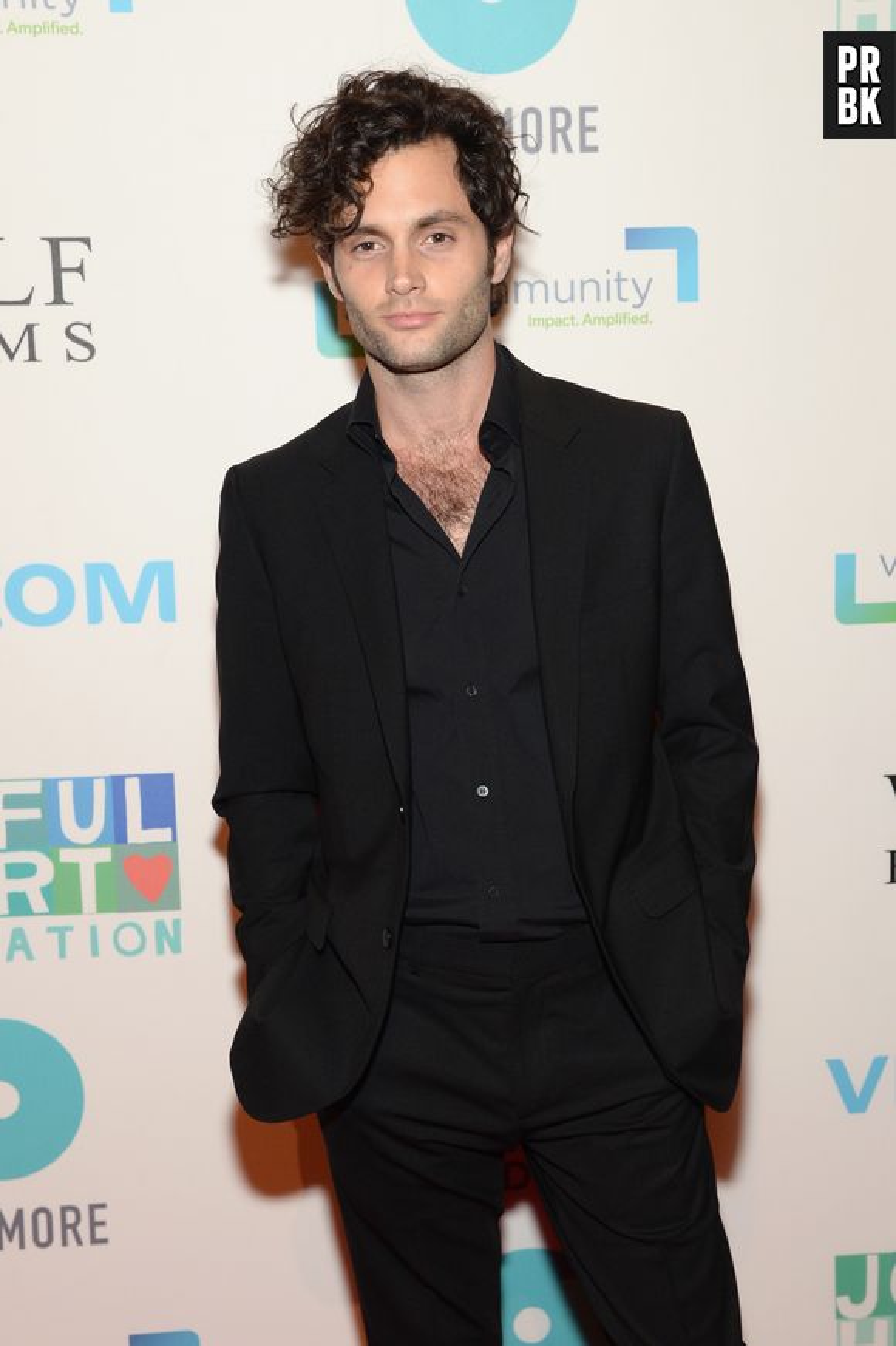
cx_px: 448
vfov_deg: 50.7
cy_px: 673
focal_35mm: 38
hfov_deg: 35.0
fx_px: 1420
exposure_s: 1/250
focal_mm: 38
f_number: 7.1
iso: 1000
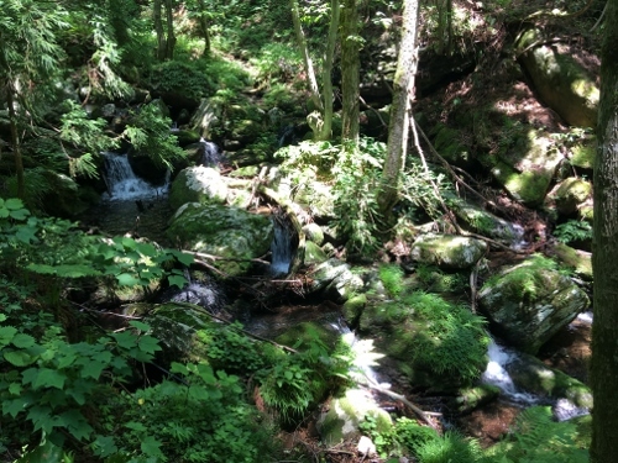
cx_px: 309
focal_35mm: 29
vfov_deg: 48.2
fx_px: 518
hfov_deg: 61.7
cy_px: 232
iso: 25
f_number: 2.2
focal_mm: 4.15
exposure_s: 1/40
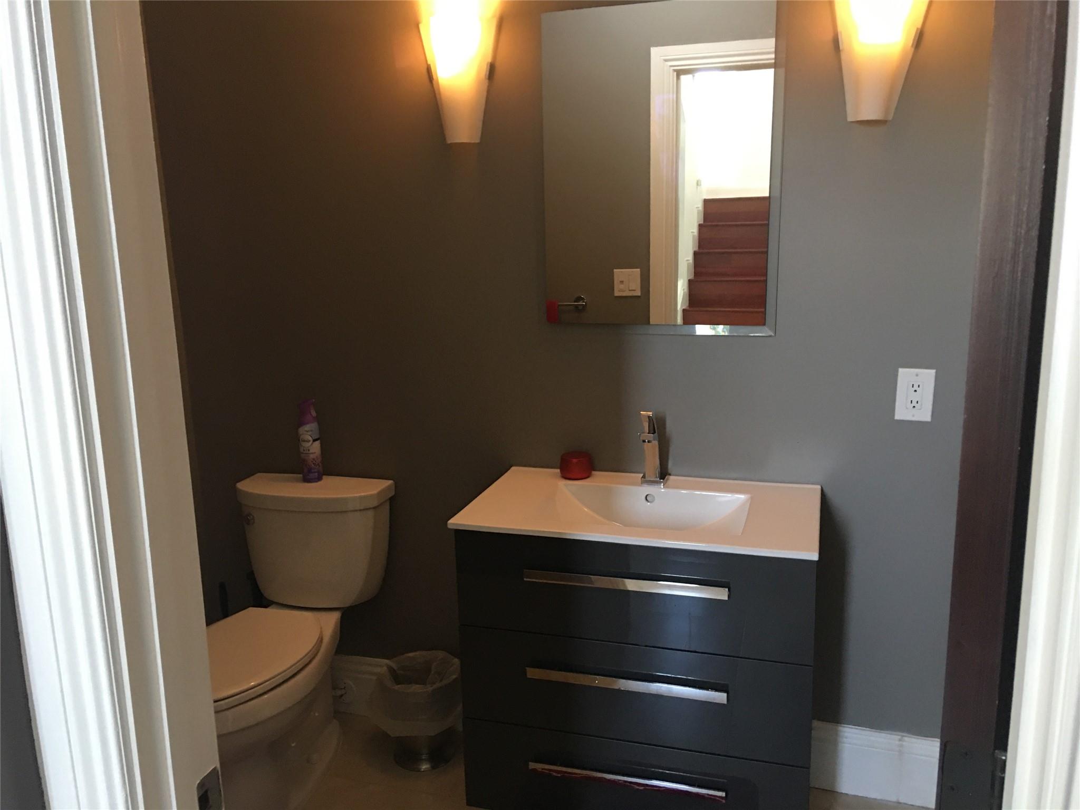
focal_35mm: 29
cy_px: 405
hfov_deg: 61.7
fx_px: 905
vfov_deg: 48.2
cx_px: 540
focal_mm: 4.15
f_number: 2.2
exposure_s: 1/10
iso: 80
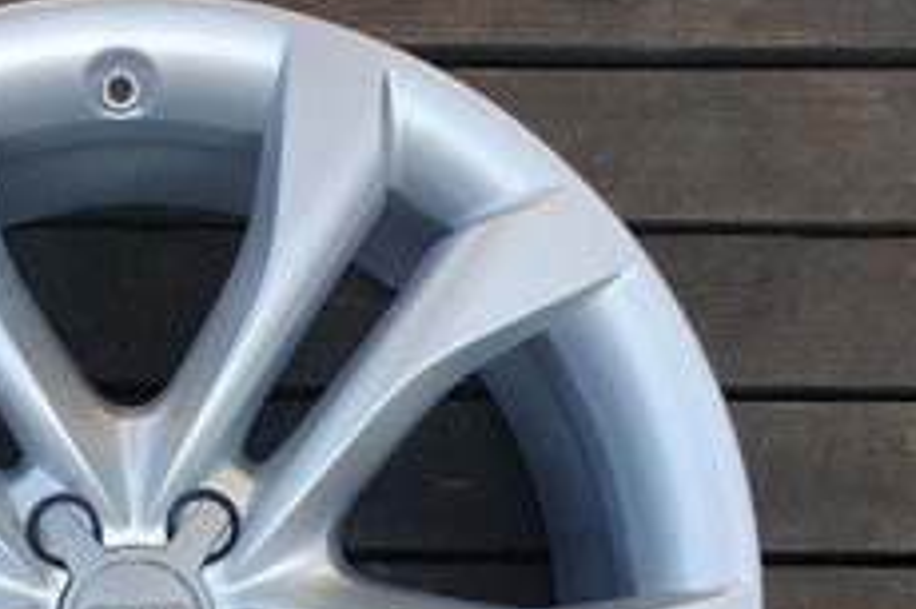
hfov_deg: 36.2
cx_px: 171
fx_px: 1348
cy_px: 633
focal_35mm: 53
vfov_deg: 24.2
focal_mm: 4.32
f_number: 2.4
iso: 50
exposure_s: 1/220
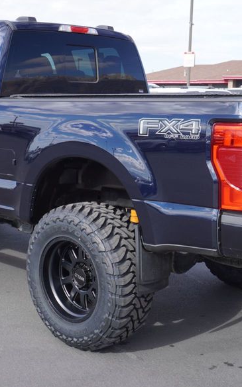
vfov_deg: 34.5
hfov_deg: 22.0
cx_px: 94
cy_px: 199
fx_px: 623
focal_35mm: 59
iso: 100
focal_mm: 22
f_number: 6.3
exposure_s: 1/160
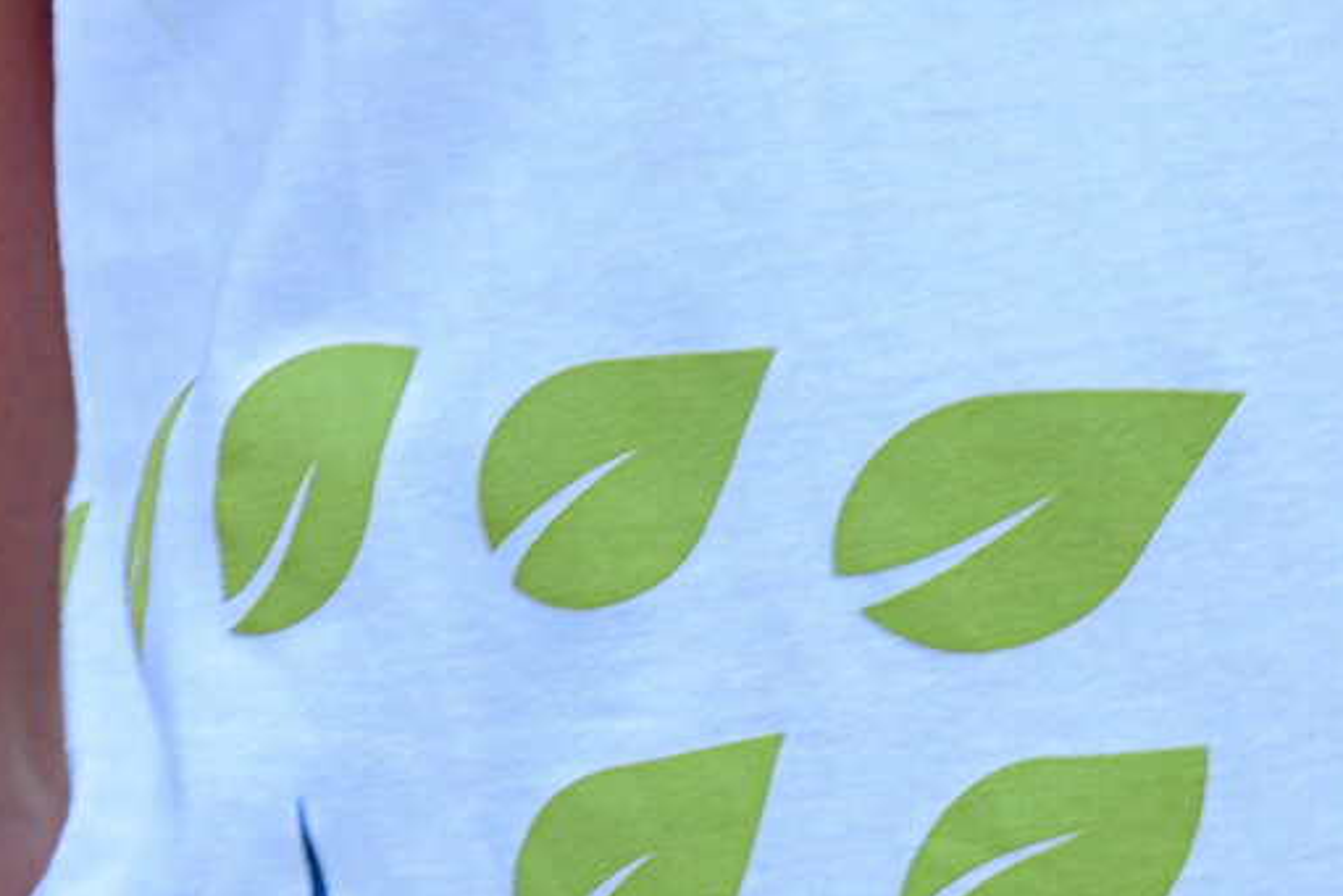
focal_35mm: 489
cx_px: 1335
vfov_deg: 2.8
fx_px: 18246
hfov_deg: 4.2
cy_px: 319
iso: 100
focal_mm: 100
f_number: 4.5
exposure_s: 1/50
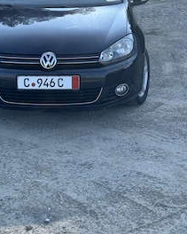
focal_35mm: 71
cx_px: 58
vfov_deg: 26.5
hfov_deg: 21.4
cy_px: 65
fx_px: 491
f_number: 1.78
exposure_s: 1/2252
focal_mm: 6.76
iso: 64
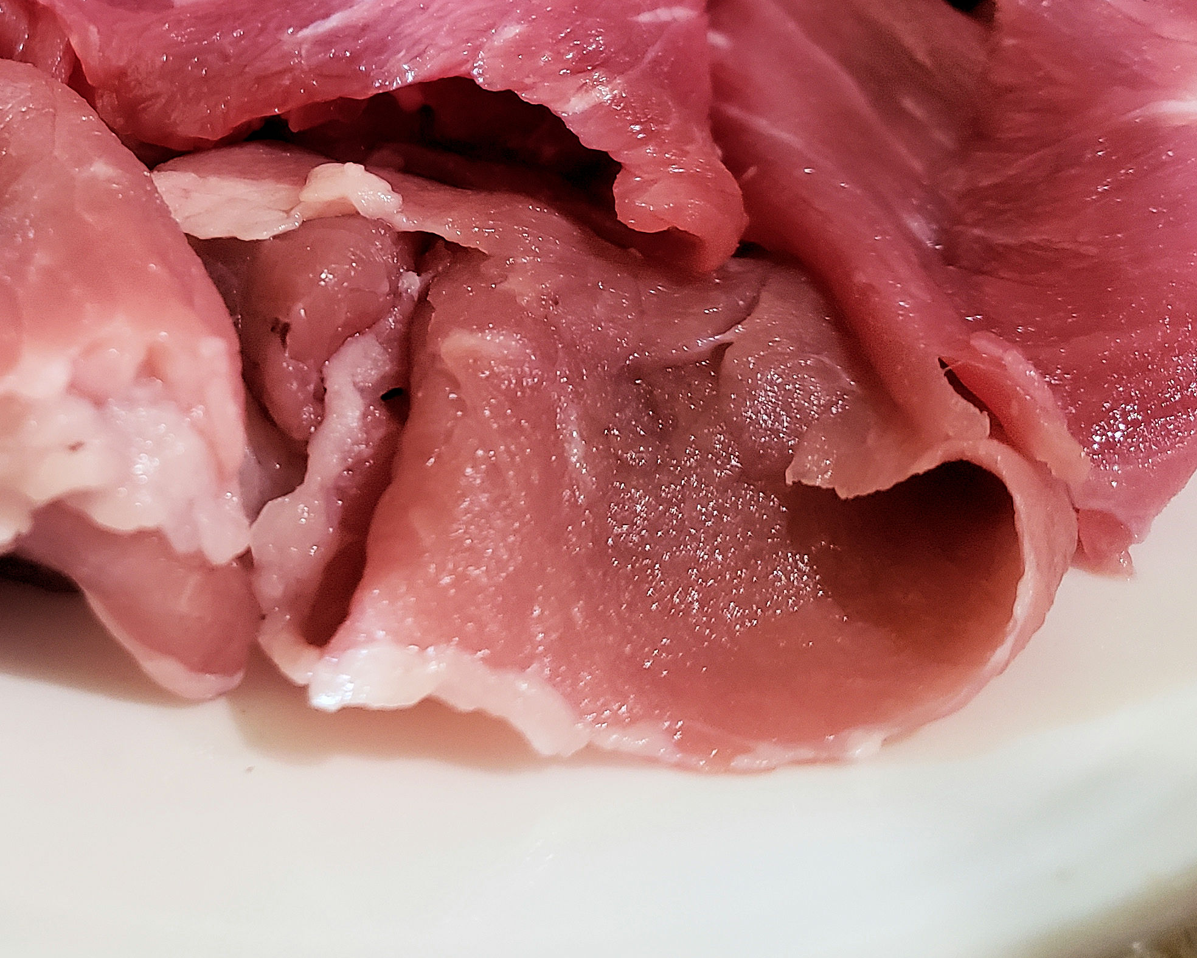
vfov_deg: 28.0
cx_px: 107
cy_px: 82
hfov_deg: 33.9
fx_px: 1842
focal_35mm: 52
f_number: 1.5
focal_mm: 4.3
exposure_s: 1/40
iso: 250
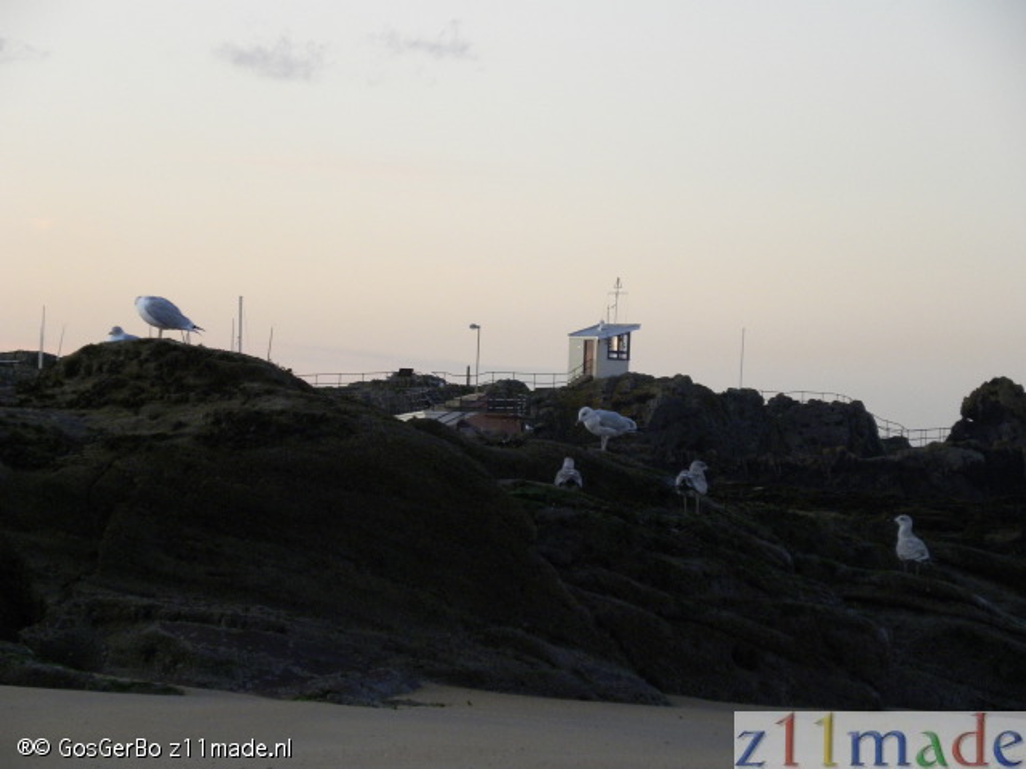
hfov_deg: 9.3
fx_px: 6284
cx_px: 513
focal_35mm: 212
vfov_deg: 7.0
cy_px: 384
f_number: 4.5
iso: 337
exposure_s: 1/77.5
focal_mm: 37.7
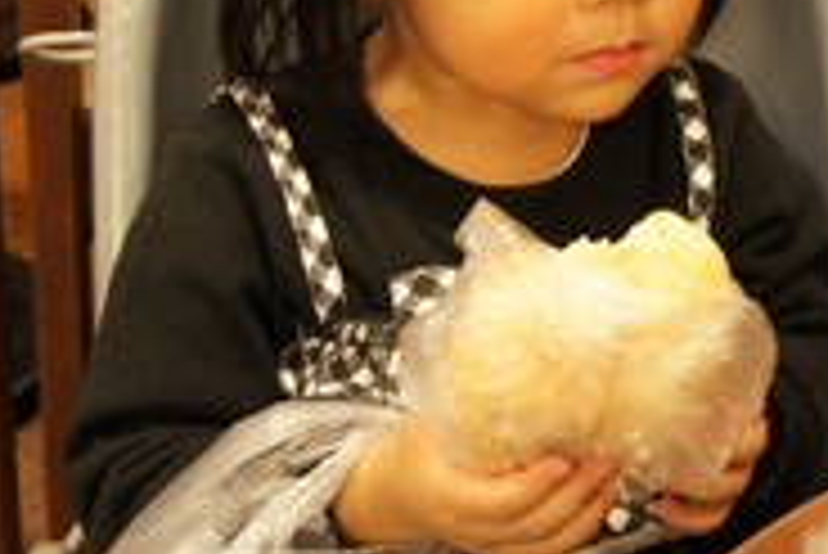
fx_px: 1795
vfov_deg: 17.4
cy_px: 95
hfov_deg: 25.8
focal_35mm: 78
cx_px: 562
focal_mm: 24
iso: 1600
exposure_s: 1/20
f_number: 6.3
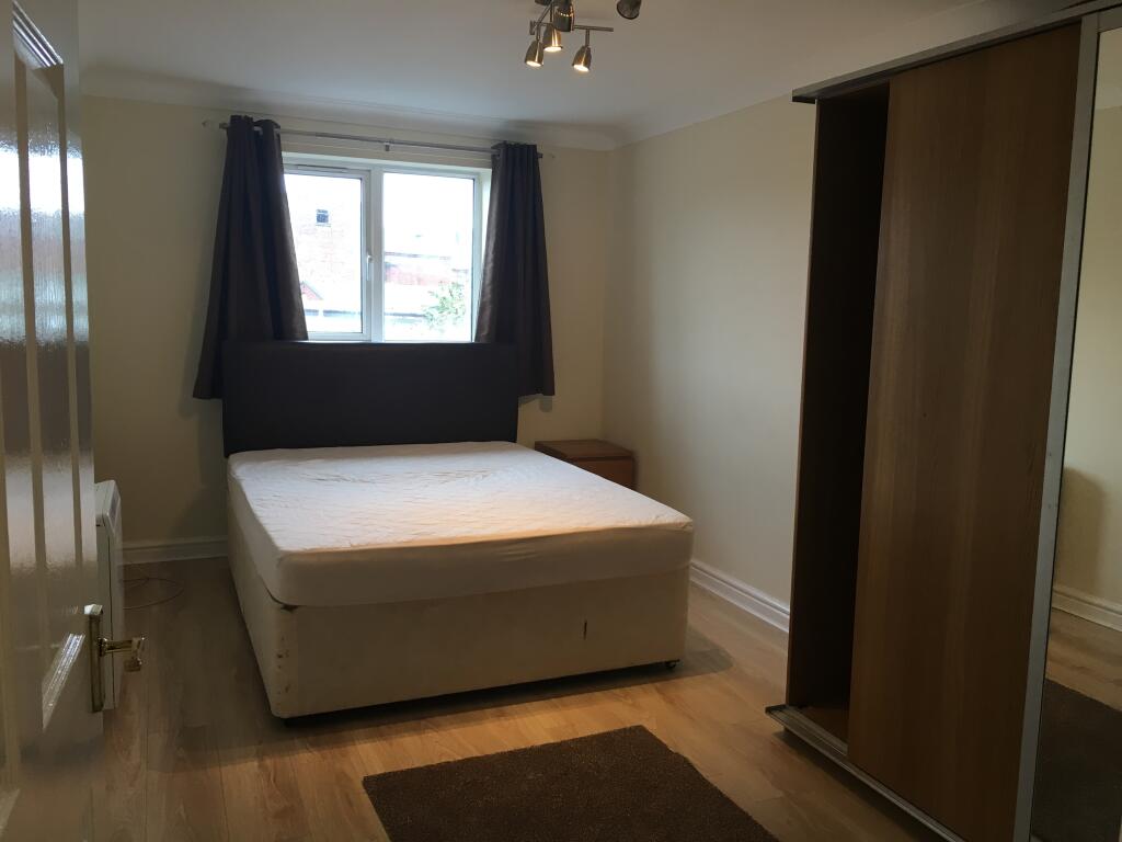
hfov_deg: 61.7
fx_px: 940
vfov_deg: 48.2
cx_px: 561
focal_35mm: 29
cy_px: 421
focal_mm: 4.15
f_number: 2.2
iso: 25
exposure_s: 1/33
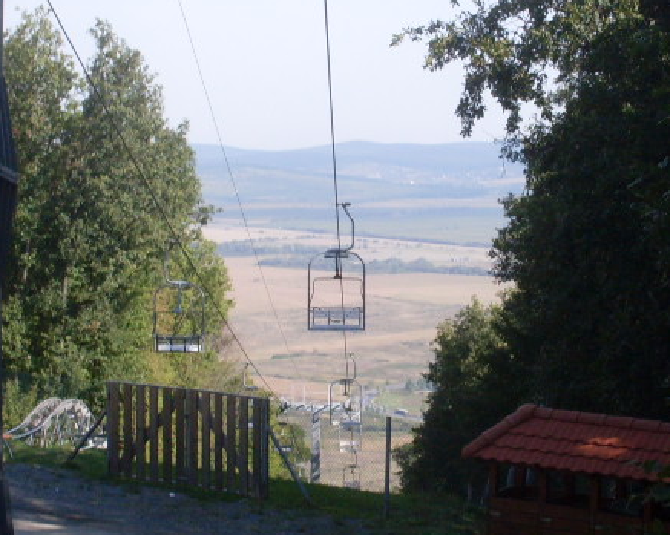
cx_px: 350
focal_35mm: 87
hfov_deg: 22.0
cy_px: 264
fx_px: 1724
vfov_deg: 17.6
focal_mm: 6.3
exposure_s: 1/125
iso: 80
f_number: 8.4
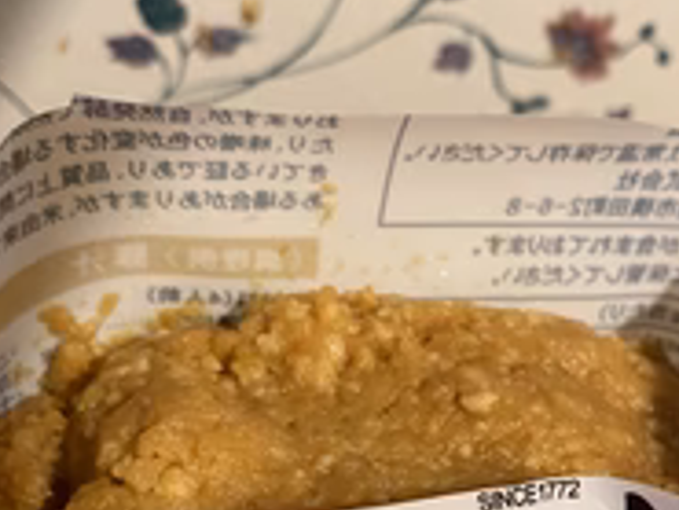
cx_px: 411
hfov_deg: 35.4
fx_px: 1060
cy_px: 499
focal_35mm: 54
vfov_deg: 25.8
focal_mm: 4.25
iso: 320
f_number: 1.8
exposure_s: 1/33
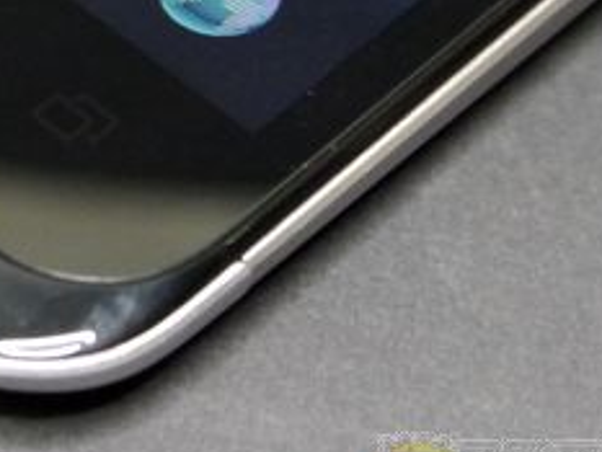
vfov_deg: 20.0
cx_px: -47
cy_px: -12
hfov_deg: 25.5
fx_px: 1235
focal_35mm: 71
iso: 1600
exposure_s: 1/40
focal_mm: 14
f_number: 3.5
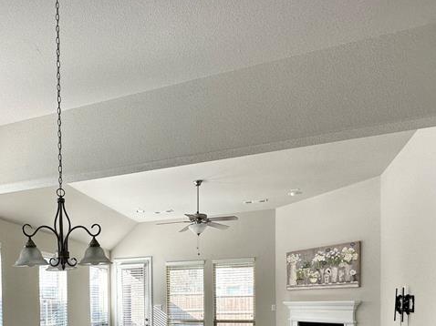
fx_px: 378
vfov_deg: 41.7
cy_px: 312
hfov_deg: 58.1
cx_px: 131
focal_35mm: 30
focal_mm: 2.22
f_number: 2.2
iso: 50
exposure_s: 1/99
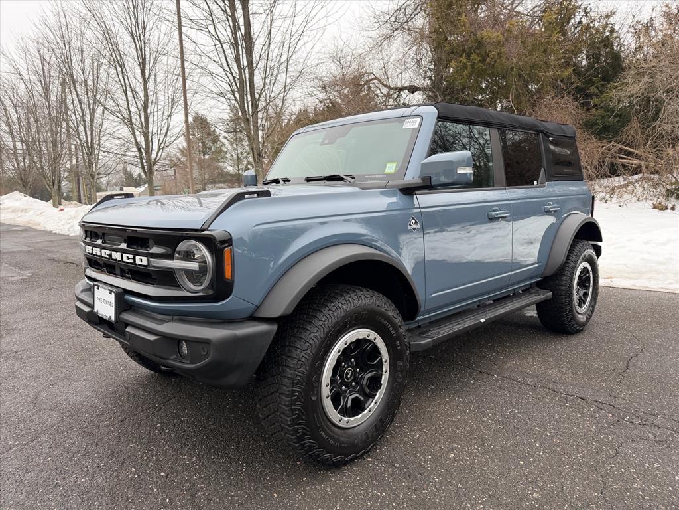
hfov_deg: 71.6
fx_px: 471
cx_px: 340
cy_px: 255
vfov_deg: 56.8
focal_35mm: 24
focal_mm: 6.76
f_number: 1.78
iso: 100
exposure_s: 1/909
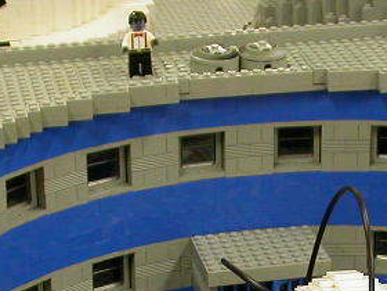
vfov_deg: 10.5
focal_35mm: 139
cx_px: 278
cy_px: 321
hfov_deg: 14.2
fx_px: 1554
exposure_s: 1/26.8
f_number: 2.6
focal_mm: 7.85
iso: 100
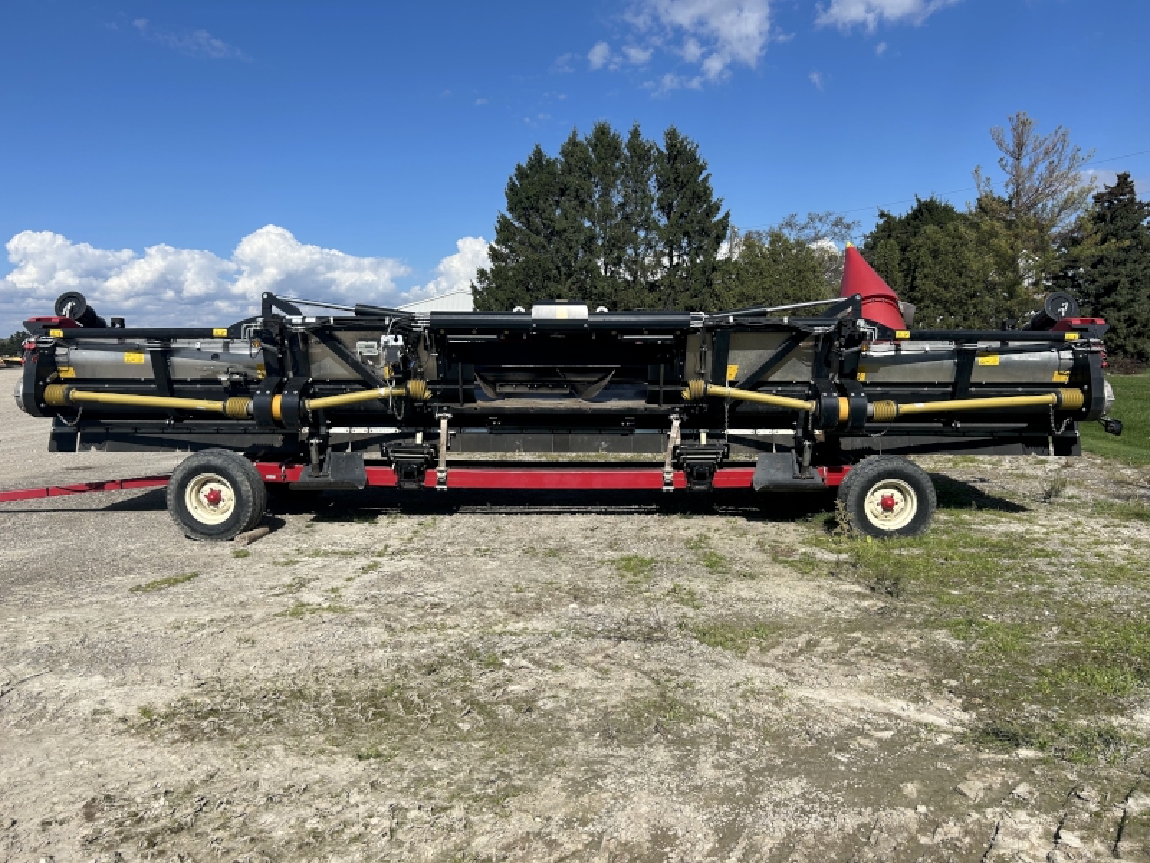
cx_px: 575
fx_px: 864
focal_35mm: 26
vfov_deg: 53.1
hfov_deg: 67.3
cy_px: 432
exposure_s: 1/5319
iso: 50
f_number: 1.5
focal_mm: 5.7
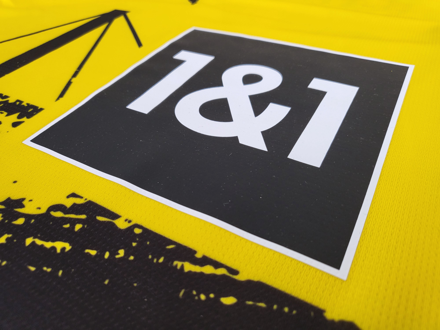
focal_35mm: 26
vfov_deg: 53.1
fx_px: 330
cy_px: 165
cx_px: 220
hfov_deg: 67.3
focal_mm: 4.25
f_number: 1.8
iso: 160
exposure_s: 1/100
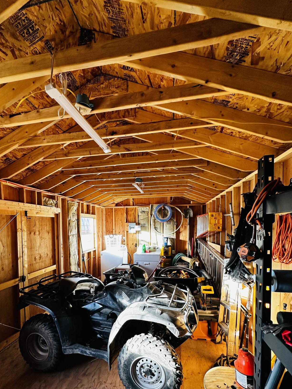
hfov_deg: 74.6
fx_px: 191
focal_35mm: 17
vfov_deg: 89.8
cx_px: 133
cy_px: 234
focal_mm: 2.22
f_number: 2.2
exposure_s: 1/99
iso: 160
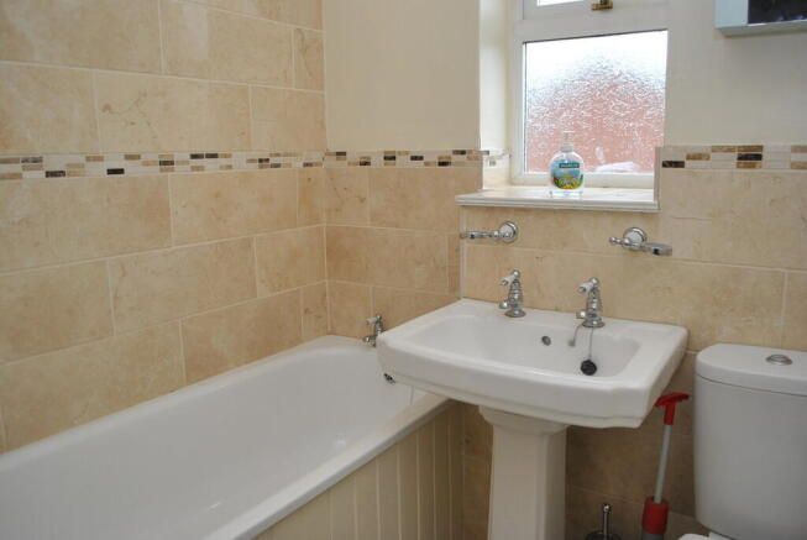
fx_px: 606
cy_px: 270
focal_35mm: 27
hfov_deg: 67.3
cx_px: 404
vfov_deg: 48.0
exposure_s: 1/60
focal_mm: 18
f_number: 4
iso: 200
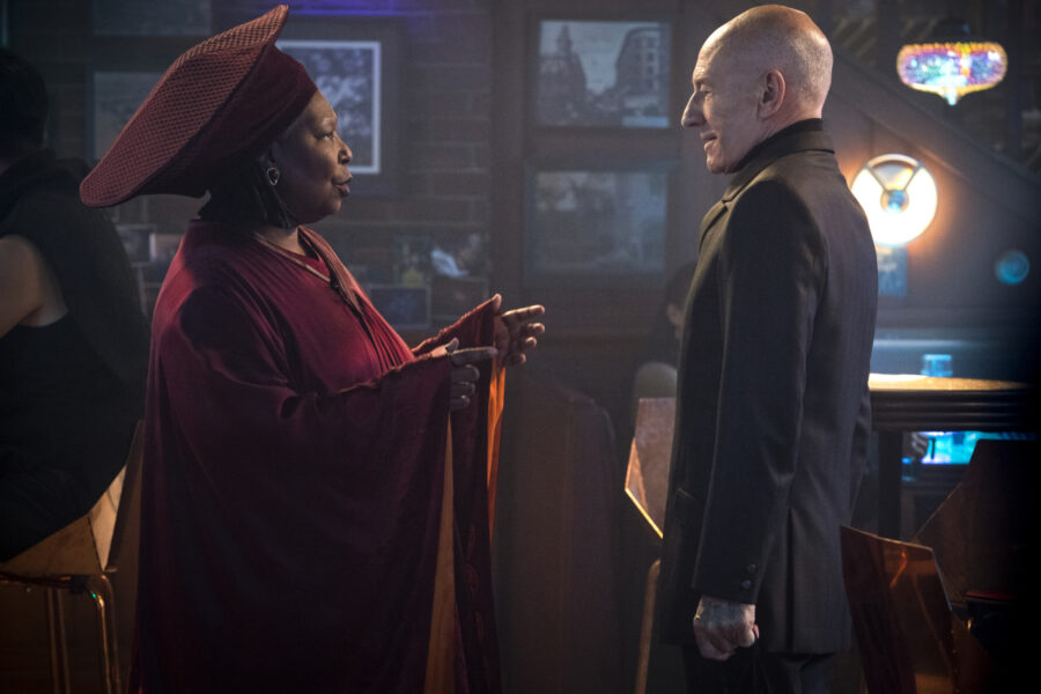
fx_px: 3701
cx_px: 520
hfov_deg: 16.0
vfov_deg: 10.7
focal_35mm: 128
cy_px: 347
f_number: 5
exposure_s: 1/125
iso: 5000
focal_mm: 128
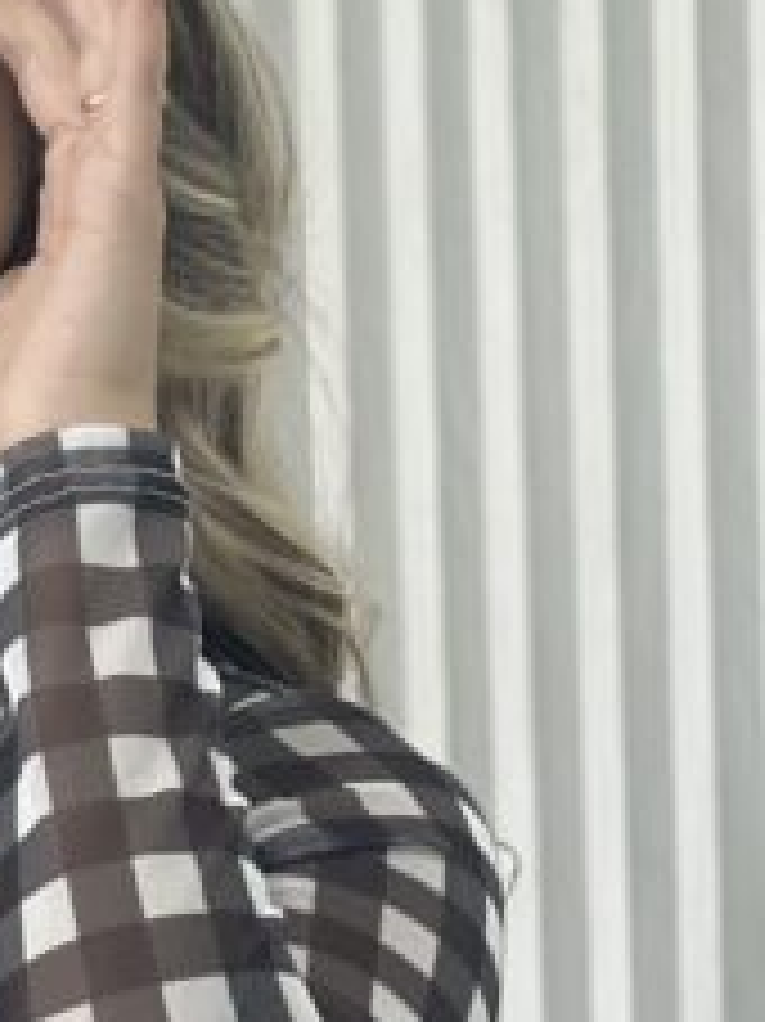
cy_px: 1290
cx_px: -432
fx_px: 9350
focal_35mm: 317
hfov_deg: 4.7
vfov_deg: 6.2
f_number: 2.8
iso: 100
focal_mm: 9
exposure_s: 1/120
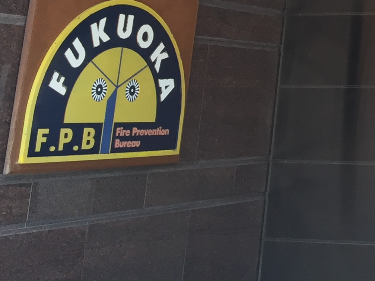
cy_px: -156
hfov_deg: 18.1
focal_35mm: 94
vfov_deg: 14.5
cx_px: 592
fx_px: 1018
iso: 50
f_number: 2.2
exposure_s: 1/120
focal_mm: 4.15
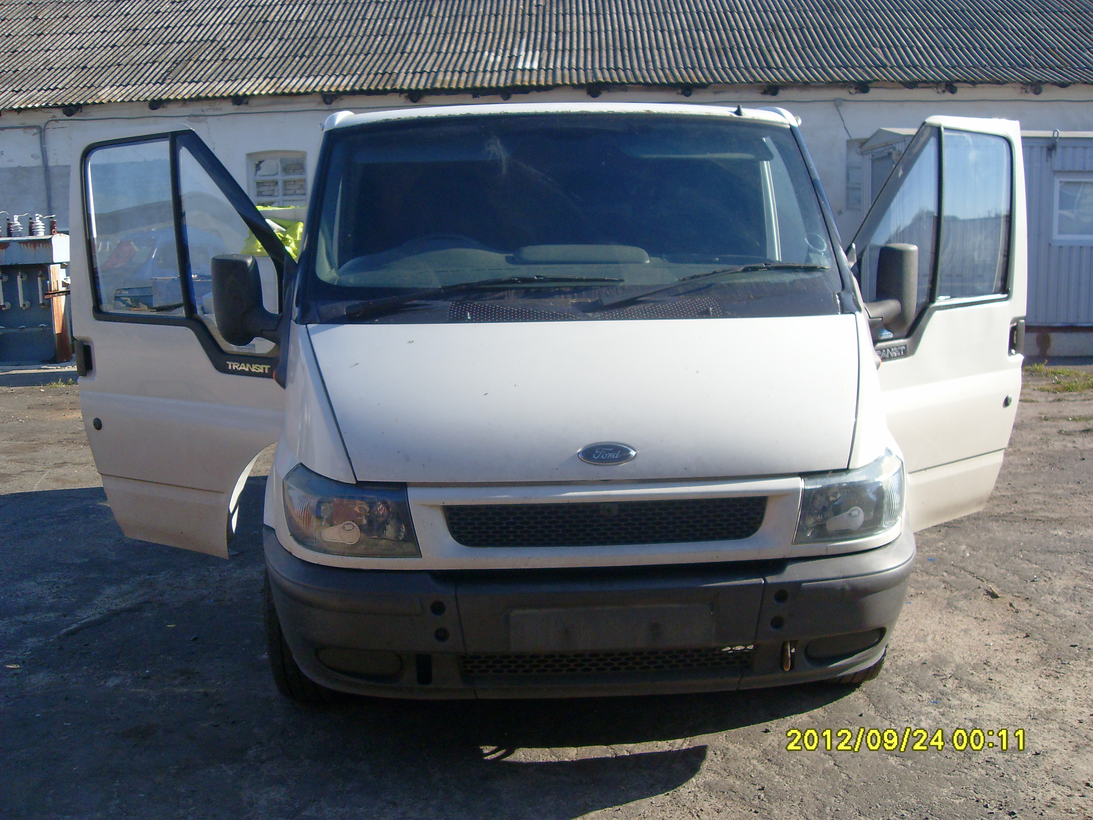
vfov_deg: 38.7
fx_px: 1168
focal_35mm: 37
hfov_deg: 50.1
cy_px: 410
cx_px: 546
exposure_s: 1/180
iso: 80
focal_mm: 6.3
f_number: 7
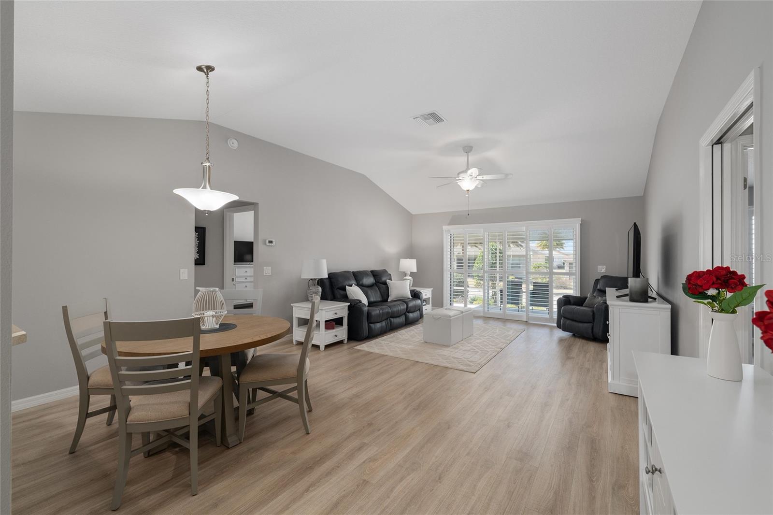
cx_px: 386
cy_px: 258
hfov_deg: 100.4
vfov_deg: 77.3
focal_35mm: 15
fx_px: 322
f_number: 8
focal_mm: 15
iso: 400
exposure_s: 1/15
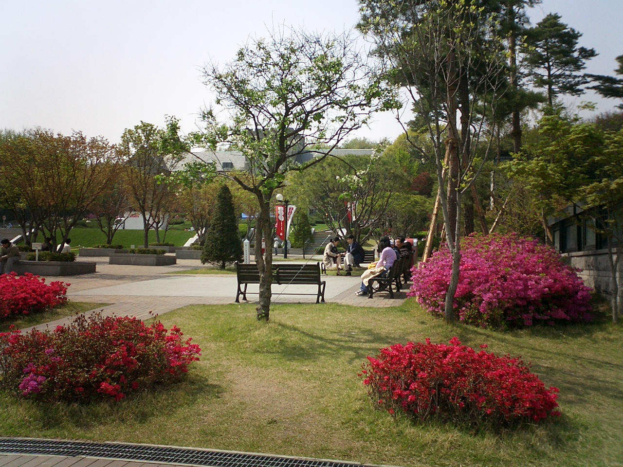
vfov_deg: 38.7
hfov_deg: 50.1
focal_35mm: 37
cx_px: 312
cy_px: 234
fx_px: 666
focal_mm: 5.6
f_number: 3.5
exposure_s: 1/1000
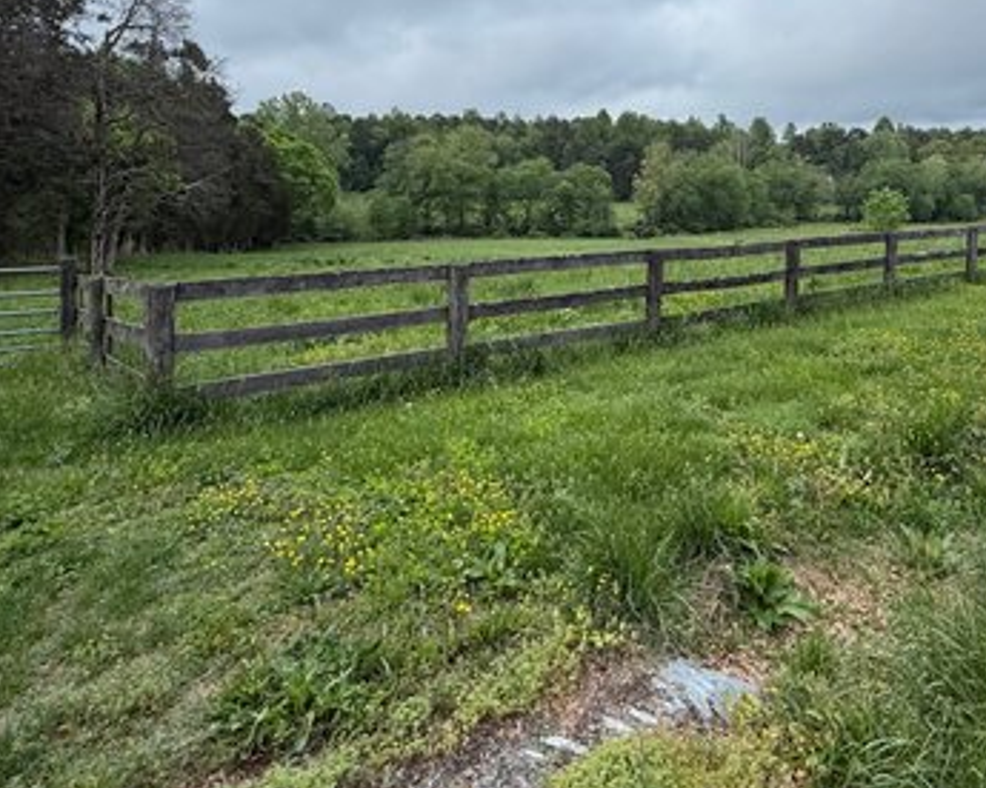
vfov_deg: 53.7
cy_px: 181
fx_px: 730
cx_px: 644
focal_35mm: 25
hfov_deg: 66.5
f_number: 2.2
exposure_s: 1/709
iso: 50
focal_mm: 2.22
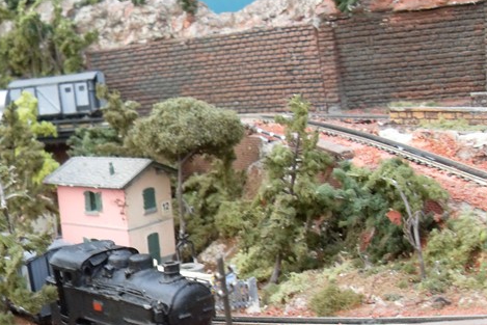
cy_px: 262
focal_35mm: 55
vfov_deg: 24.2
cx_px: 221
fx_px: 744
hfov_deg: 36.2
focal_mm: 6.3
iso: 200
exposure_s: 1/6
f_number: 2.8
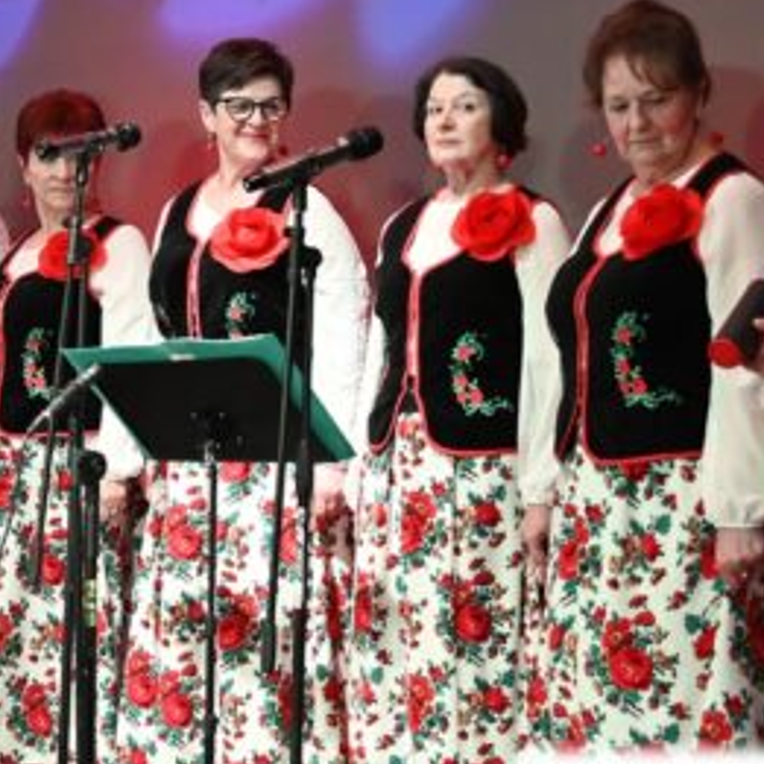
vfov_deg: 21.1
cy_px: 296
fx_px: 2048
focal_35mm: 82
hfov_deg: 20.9
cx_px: 173
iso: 2500
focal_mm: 28
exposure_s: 1/125
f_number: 2.8
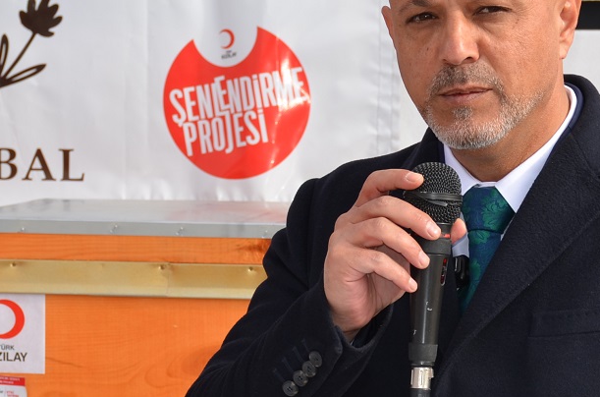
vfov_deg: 6.2
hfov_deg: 9.3
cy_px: 299
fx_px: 3674
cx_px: 399
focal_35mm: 221
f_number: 8
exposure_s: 1/250
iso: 100
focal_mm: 60
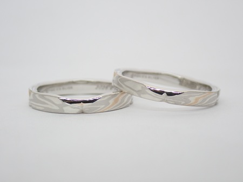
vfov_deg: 19.1
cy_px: 91
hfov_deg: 25.3
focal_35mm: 77
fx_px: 540
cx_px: 122
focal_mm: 13.65
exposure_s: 1/125
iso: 200
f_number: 4.1
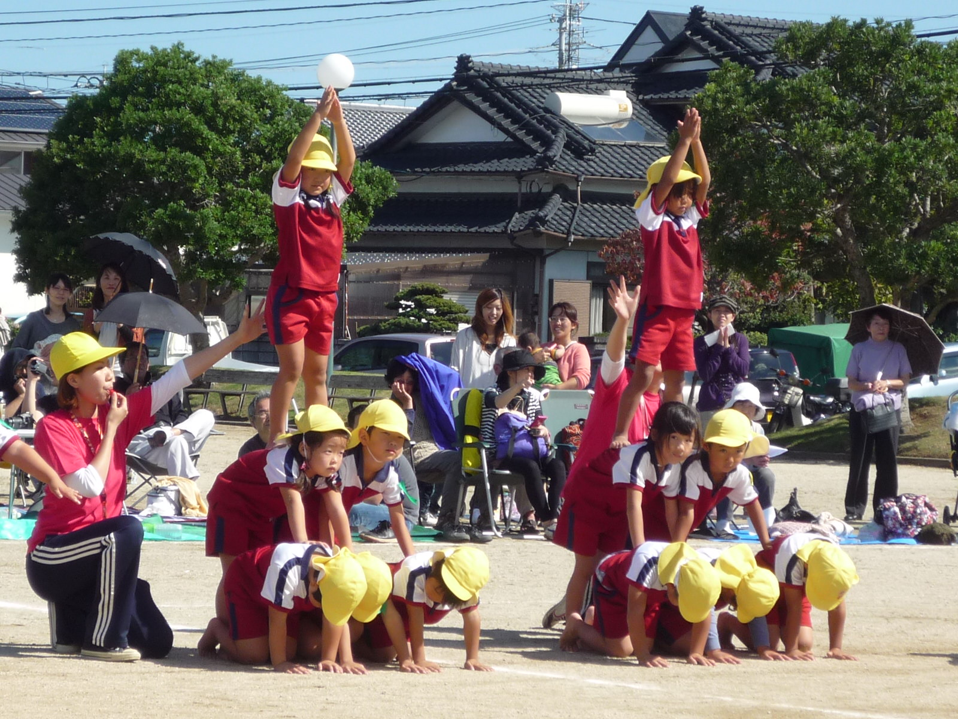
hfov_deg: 12.0
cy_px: 360
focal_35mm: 164
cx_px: 479
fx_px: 4539
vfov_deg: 9.1
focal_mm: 16.3
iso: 100
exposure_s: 1/400
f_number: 5.7
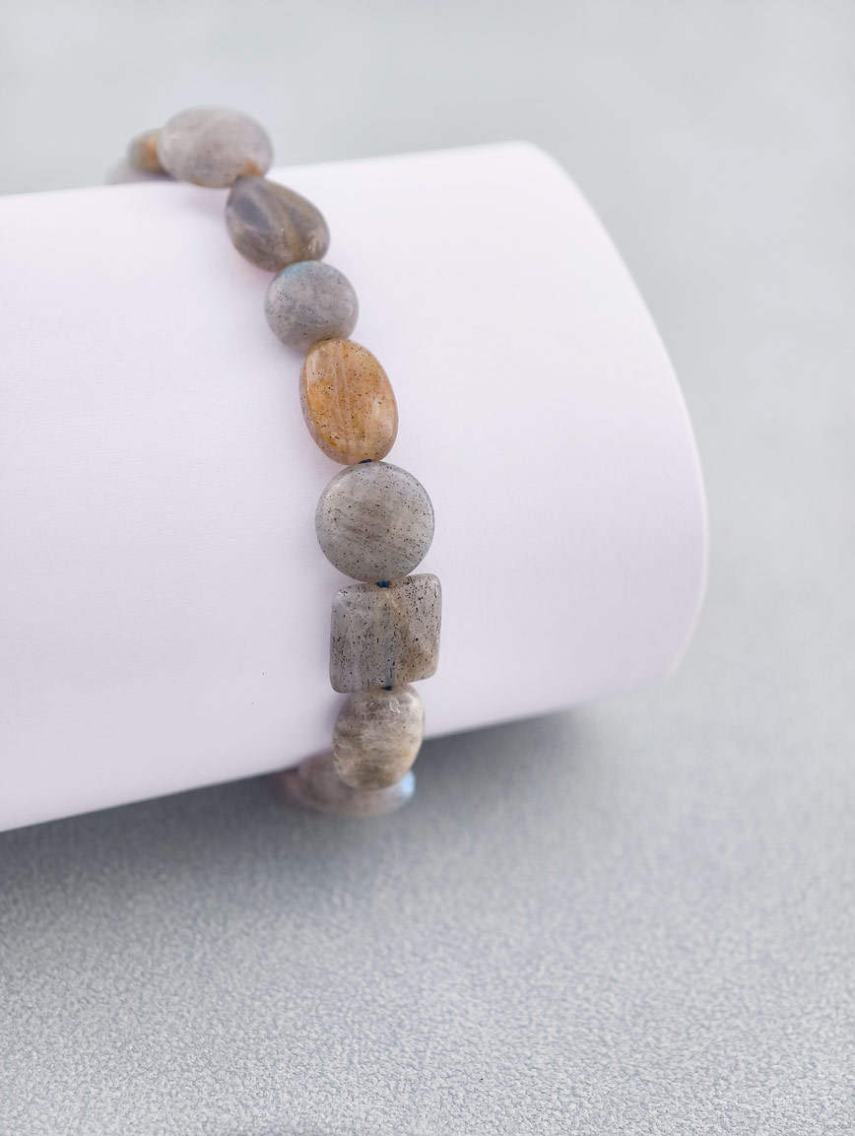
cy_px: 568
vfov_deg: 23.0
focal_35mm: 85
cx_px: 428
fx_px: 2793
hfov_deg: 17.4
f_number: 2.67
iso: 125
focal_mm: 22.48
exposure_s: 1/160
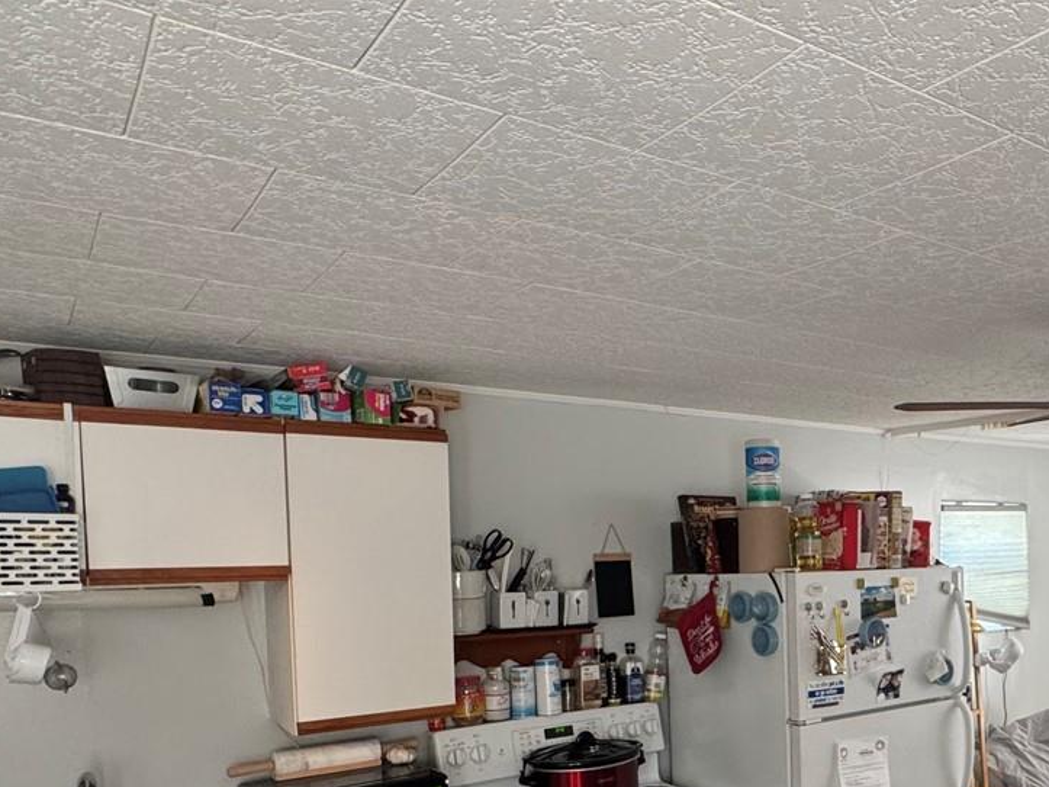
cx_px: 798
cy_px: 604
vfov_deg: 43.7
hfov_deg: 55.3
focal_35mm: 31
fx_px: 939
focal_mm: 2.22
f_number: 2.2
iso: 250
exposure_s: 1/99
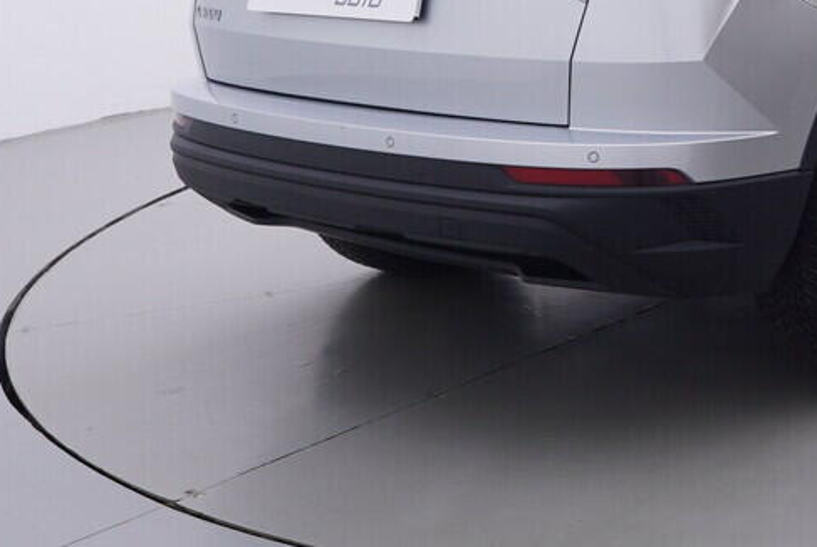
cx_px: 918
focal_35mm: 66
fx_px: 1510
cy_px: -2
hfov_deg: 27.5
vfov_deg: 19.9
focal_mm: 15
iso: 200
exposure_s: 1/80
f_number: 5
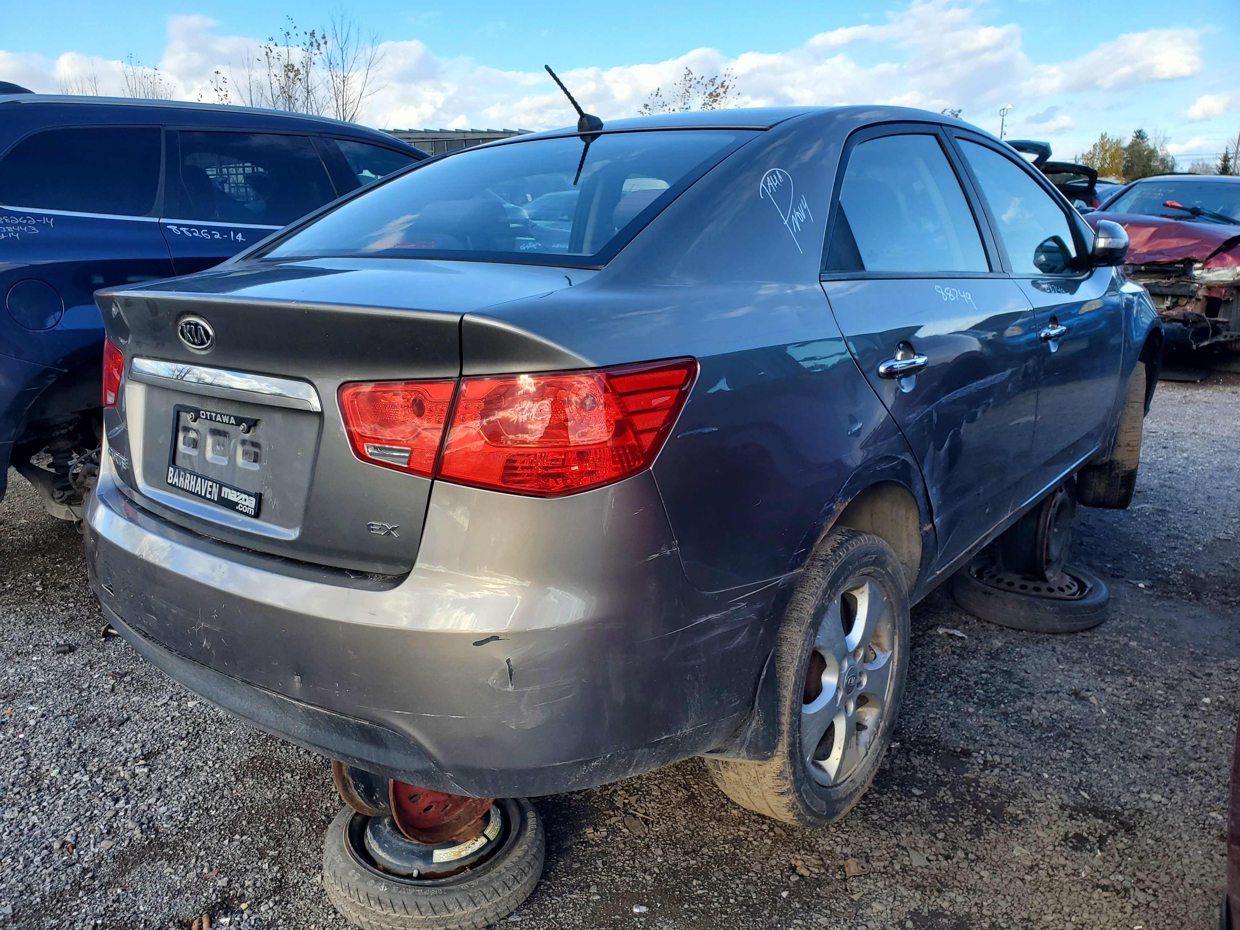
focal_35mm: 26
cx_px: 620
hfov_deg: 67.3
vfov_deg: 53.1
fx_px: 931
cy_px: 465
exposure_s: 1/449
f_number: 2.4
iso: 50
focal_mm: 4.3
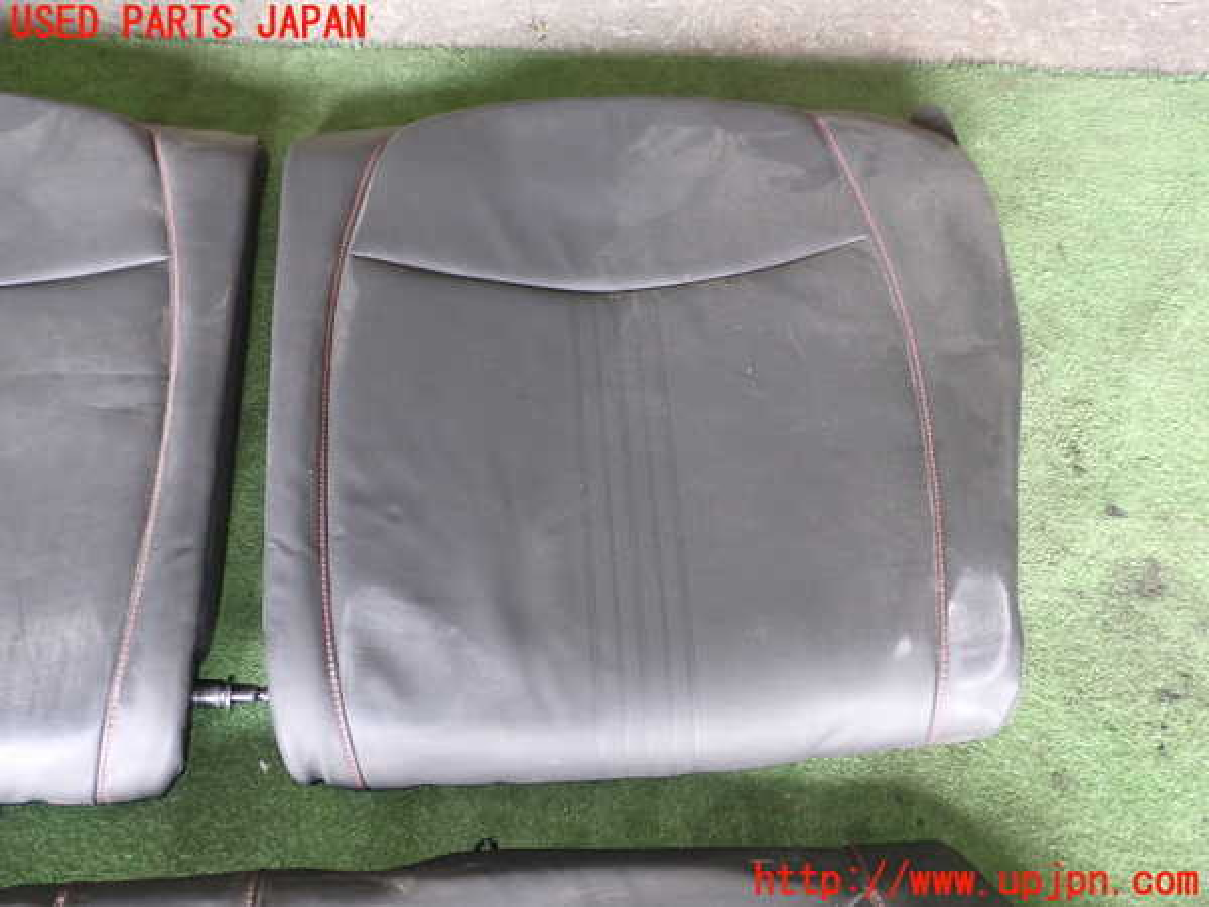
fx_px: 1257
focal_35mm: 36
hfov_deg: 51.4
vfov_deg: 39.7
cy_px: 454
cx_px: 604
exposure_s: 1/40
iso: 250
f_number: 2.5
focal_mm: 6.37
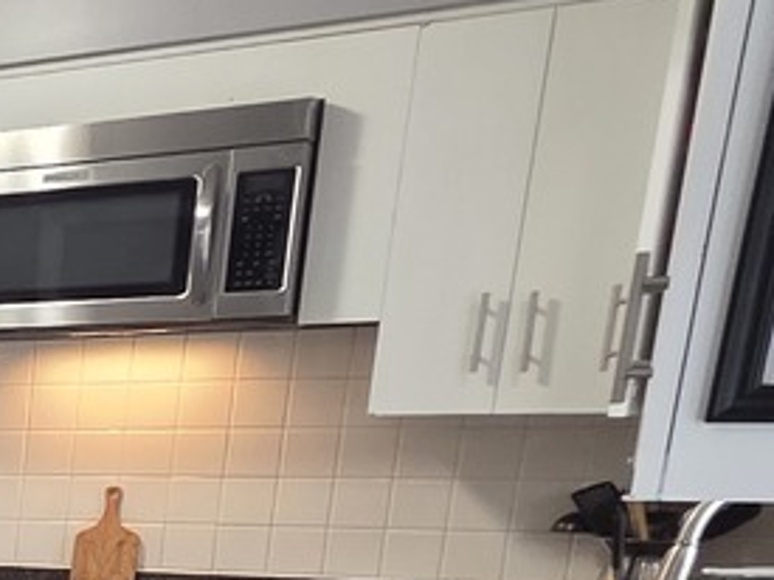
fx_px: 1520
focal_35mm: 68
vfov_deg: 19.3
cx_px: -802
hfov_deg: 18.2
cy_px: 833
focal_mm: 2.2
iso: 160
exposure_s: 1/60
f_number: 2.2
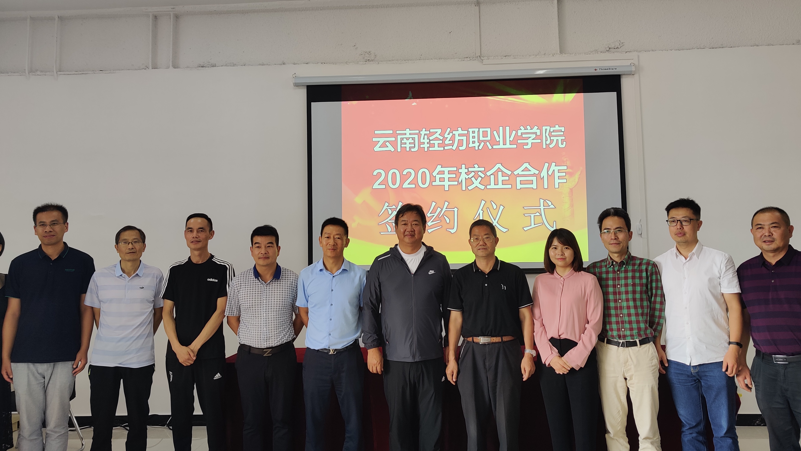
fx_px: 701
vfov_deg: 35.6
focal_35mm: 33
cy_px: 190
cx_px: 397
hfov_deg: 59.5
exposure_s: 1/50
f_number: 1.65
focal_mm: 4.75
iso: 125
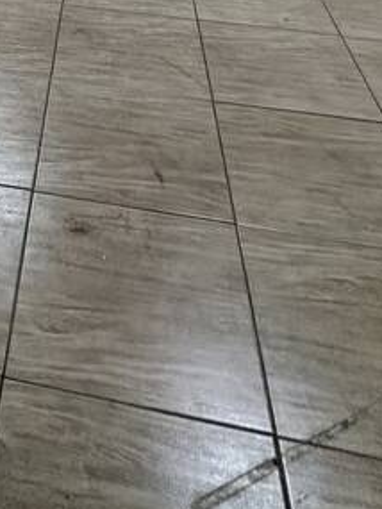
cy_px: -389
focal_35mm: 53
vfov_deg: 22.5
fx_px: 779
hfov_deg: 25.7
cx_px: -29
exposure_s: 1/120
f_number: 2.2
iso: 320
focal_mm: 2.22
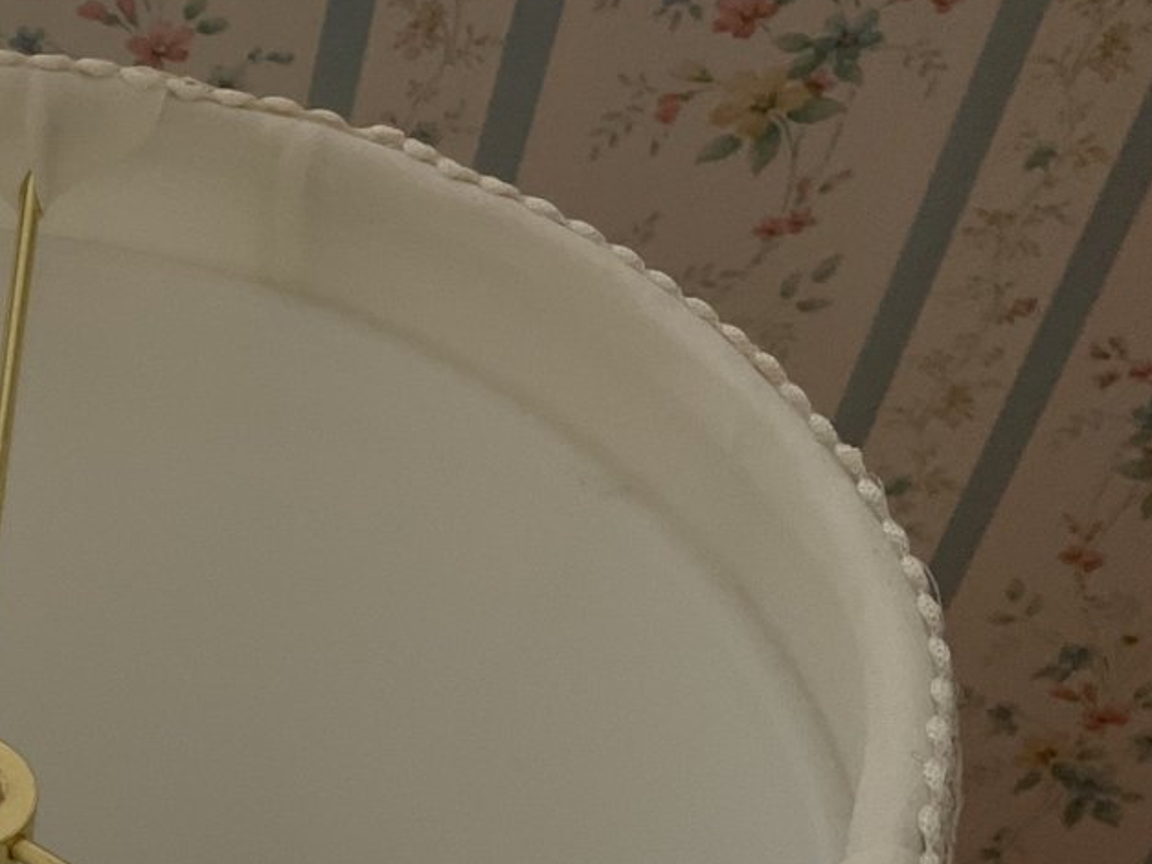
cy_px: 635
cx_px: -212
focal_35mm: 70
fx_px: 2329
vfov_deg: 20.9
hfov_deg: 25.2
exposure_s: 1/50
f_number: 1.8
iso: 40
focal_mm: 3
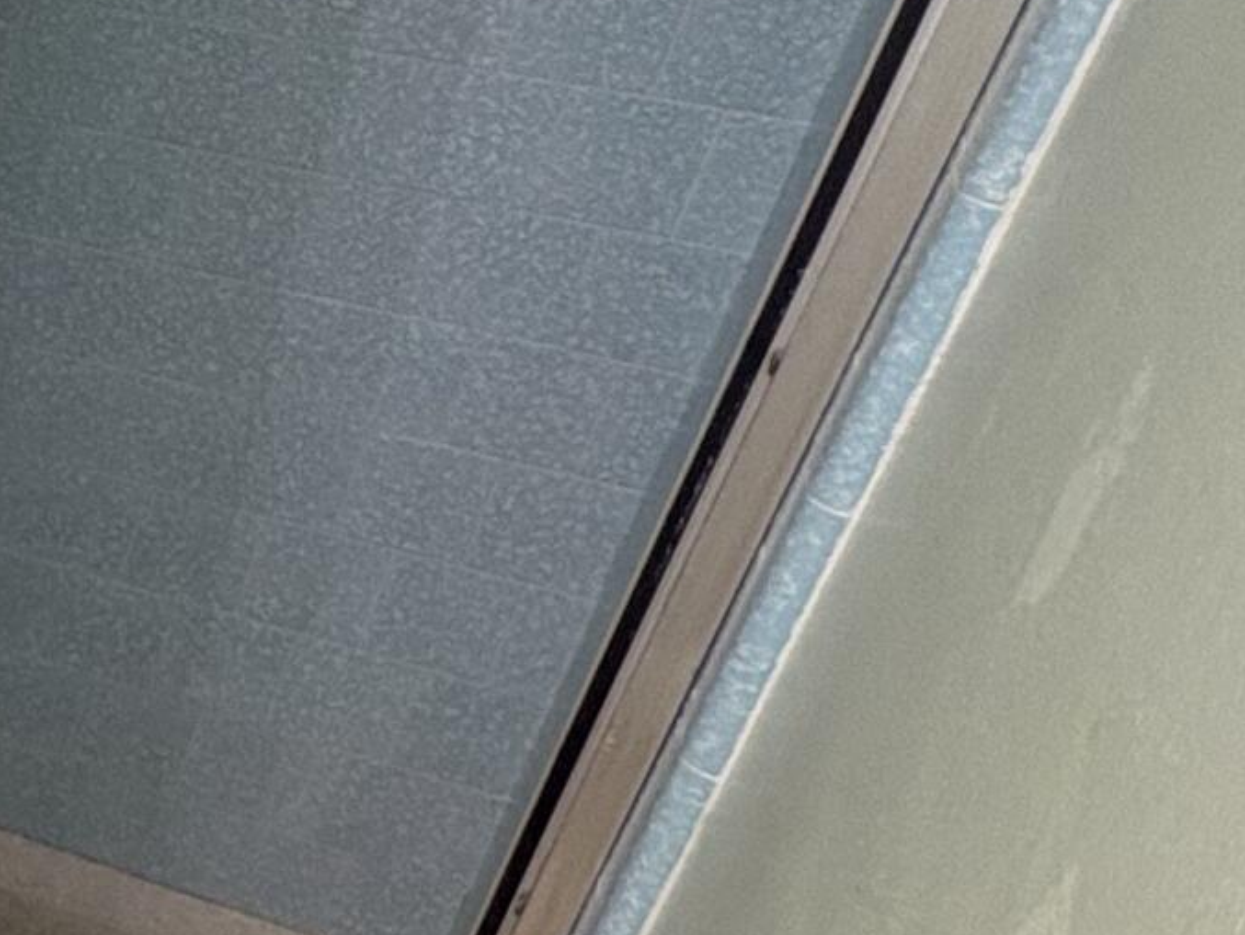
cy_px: 718
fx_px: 2230
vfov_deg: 23.4
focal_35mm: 62
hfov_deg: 21.8
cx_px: -910
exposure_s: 1/60
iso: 160
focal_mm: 2.22
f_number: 2.2
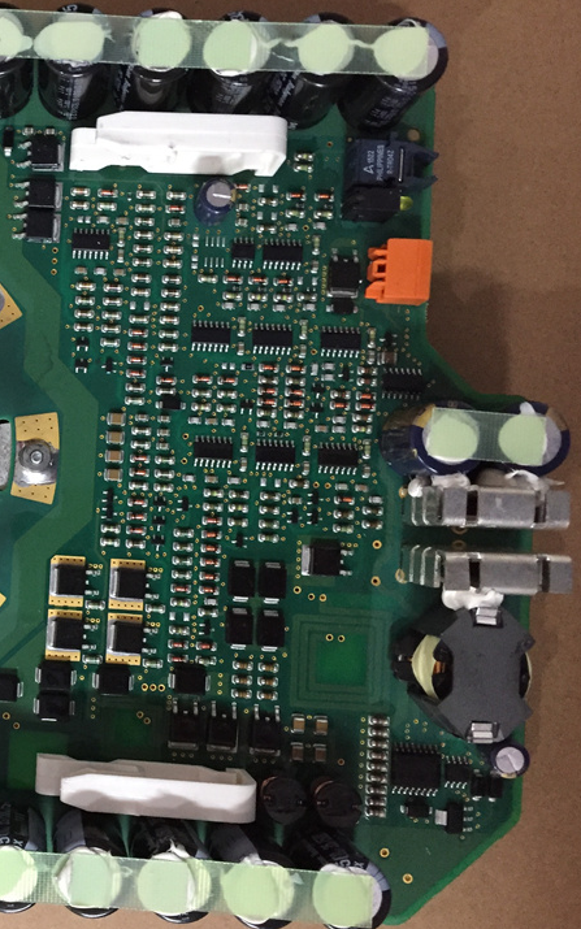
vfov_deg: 46.2
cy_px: 465
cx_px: -49
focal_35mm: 43
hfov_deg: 27.5
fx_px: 1089
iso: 320
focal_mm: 4.15
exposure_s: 1/33
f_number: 2.2
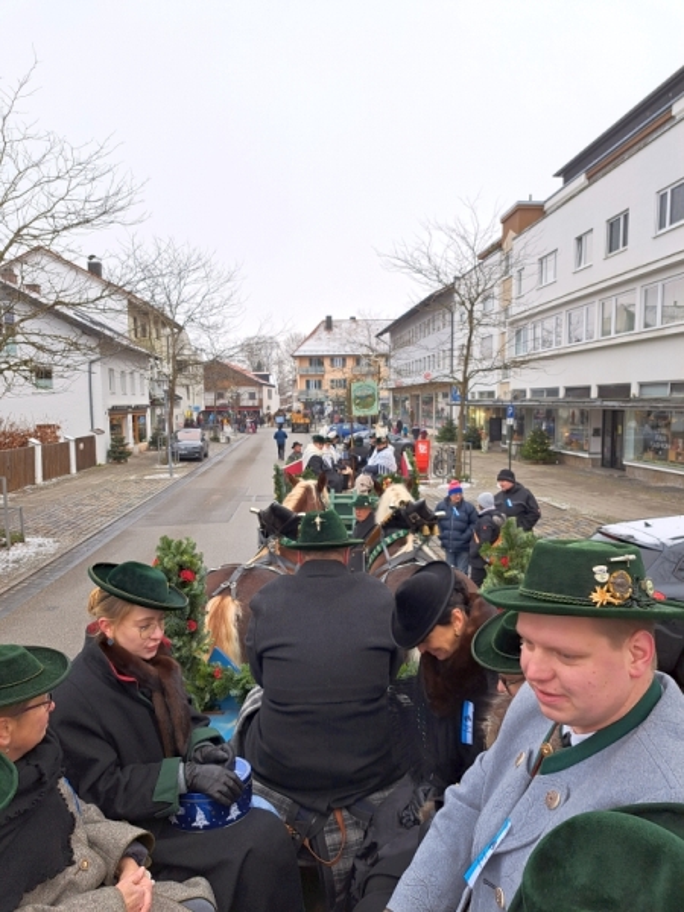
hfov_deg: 56.8
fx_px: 632
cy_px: 456
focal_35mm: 24
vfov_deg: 71.6
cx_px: 342
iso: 50
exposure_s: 1/105
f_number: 1.8
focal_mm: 5.23
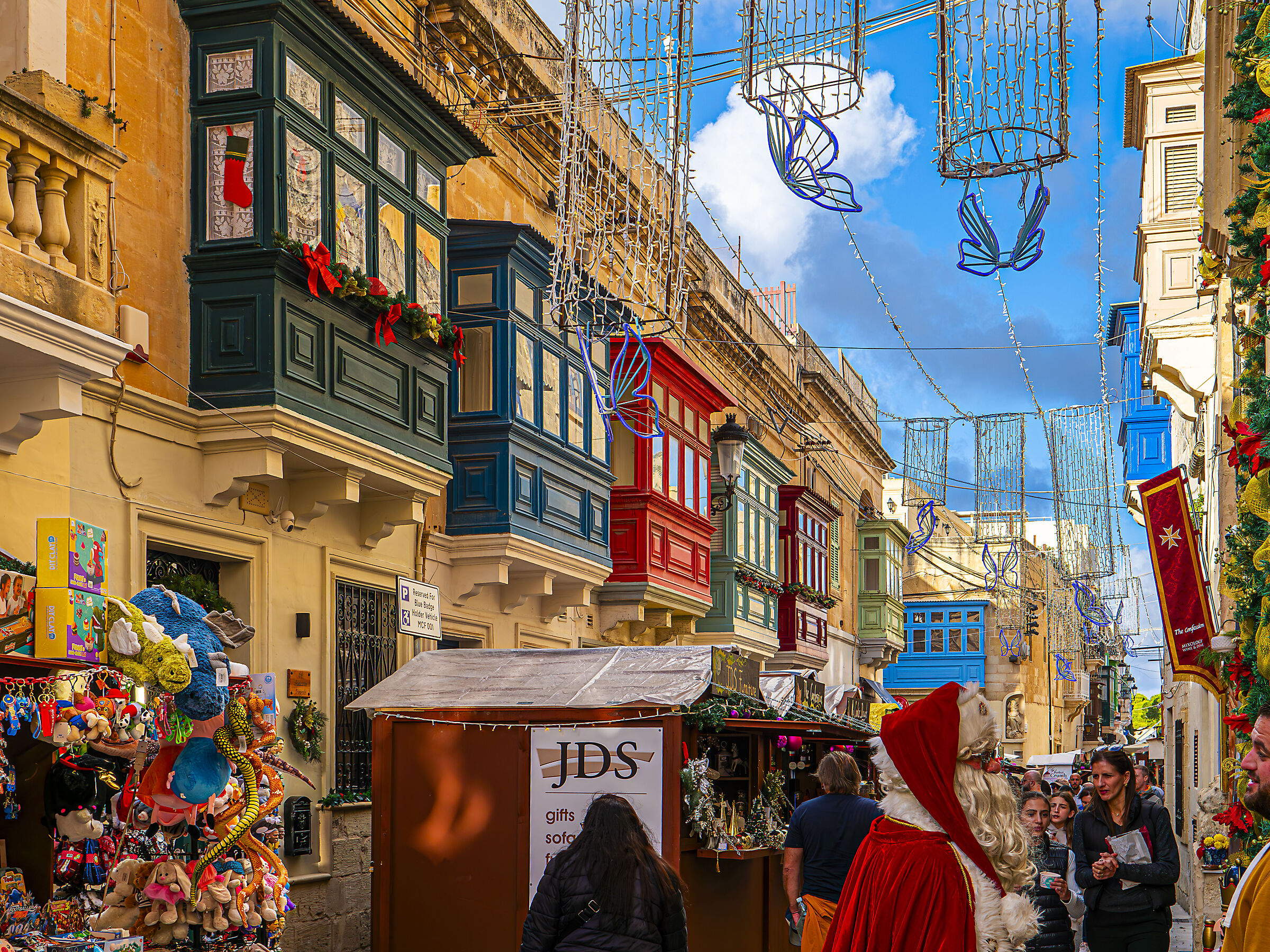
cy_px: 476
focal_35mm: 38
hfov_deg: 49.0
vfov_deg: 37.7
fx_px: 1394
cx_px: 635
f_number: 6.3
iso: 200
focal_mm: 19
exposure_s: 1/320
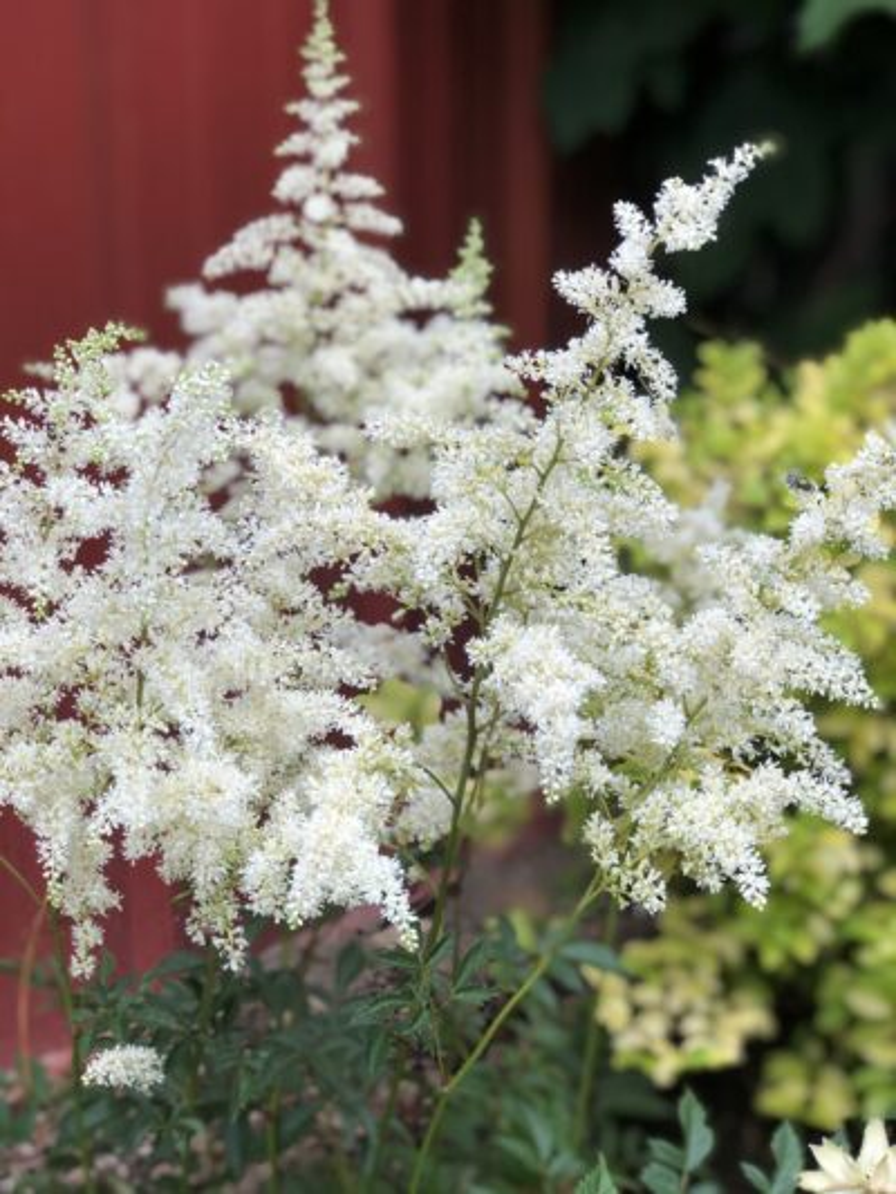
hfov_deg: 25.7
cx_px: 448
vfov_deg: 33.8
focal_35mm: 57
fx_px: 1966
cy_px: 597
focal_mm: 6.6
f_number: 2.8
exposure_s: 1/120
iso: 25
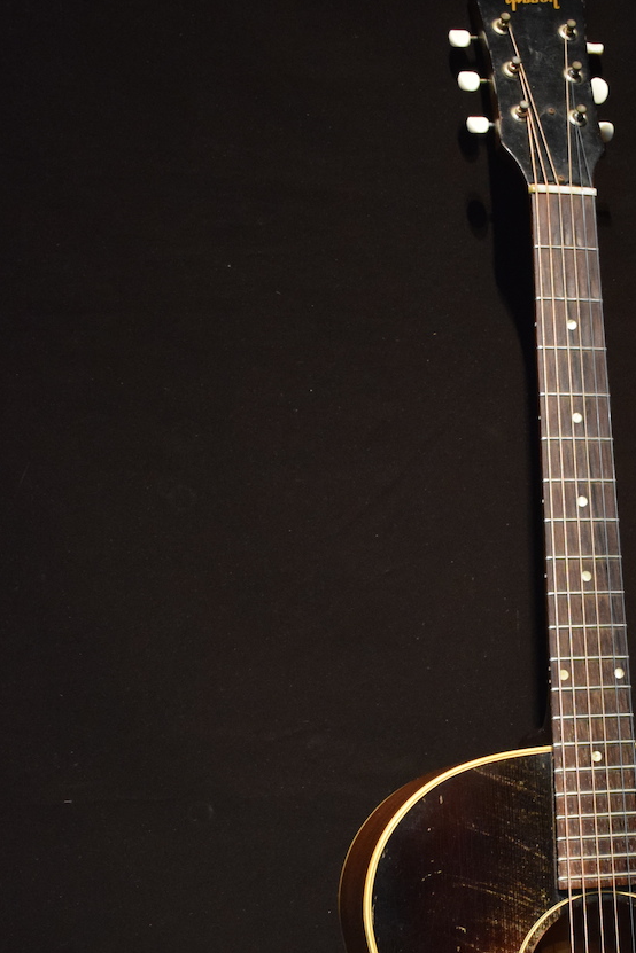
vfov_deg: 30.1
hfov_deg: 20.5
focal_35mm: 65
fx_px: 1722
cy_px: 788
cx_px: 569
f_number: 3.8
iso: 2500
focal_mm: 24
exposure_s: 1/30
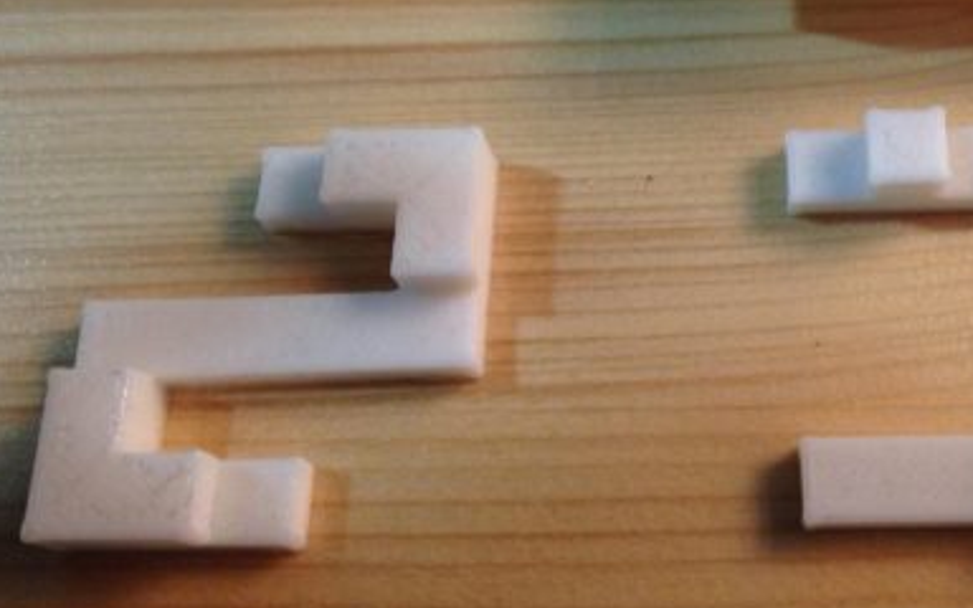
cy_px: 81
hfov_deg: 34.1
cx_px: 684
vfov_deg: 21.6
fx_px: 1565
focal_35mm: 59
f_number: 2.4
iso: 100
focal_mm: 4.12
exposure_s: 1/20
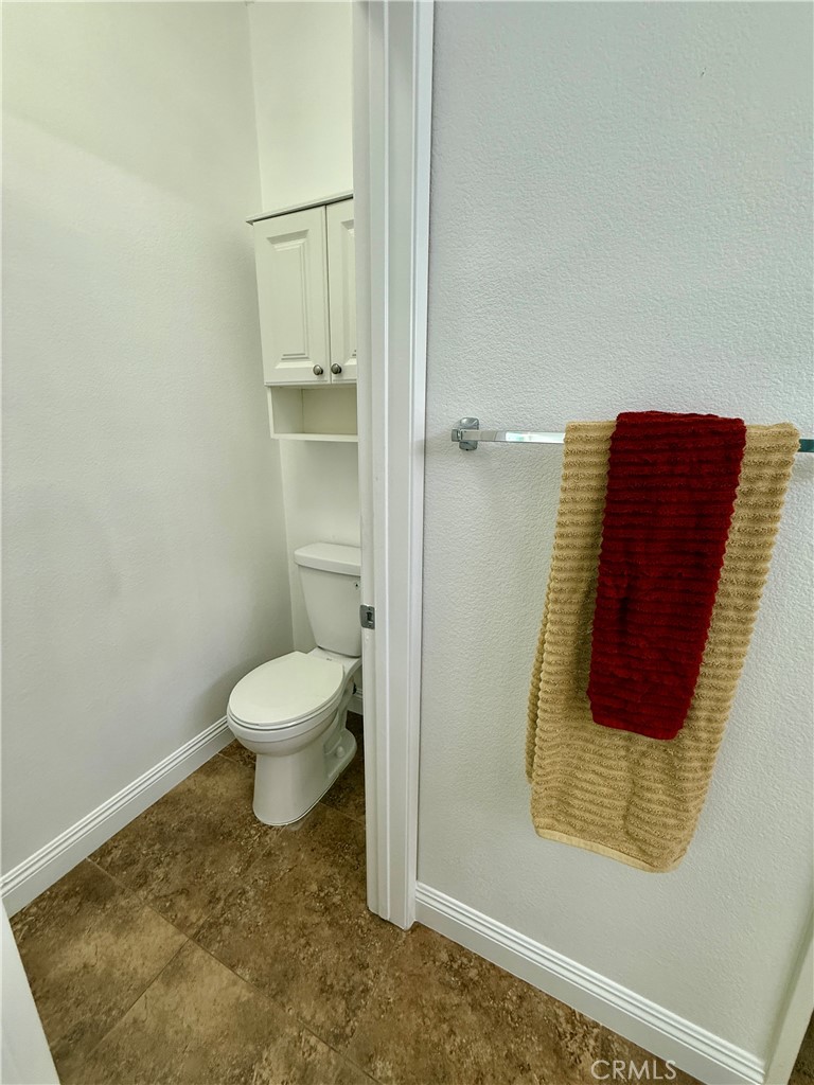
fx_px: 439
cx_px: 407
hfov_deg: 85.7
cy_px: 542
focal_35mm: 14
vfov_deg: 102.1
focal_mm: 2.22
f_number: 2.2
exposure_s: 1/120
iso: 100
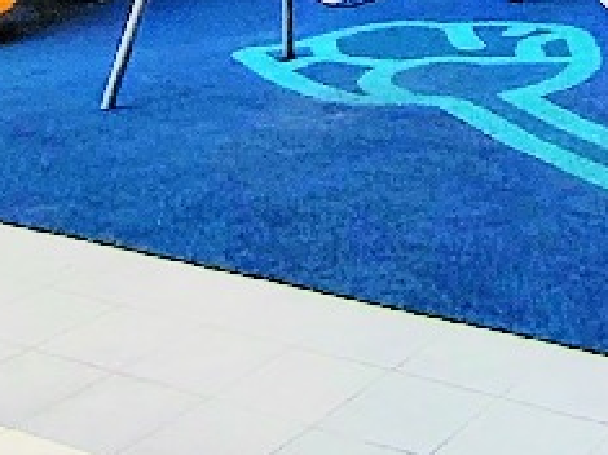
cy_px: -450
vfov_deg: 15.8
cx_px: 551
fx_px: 1299
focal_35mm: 74
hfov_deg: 25.5
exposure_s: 1/1576
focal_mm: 1.43
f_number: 2.2
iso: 100
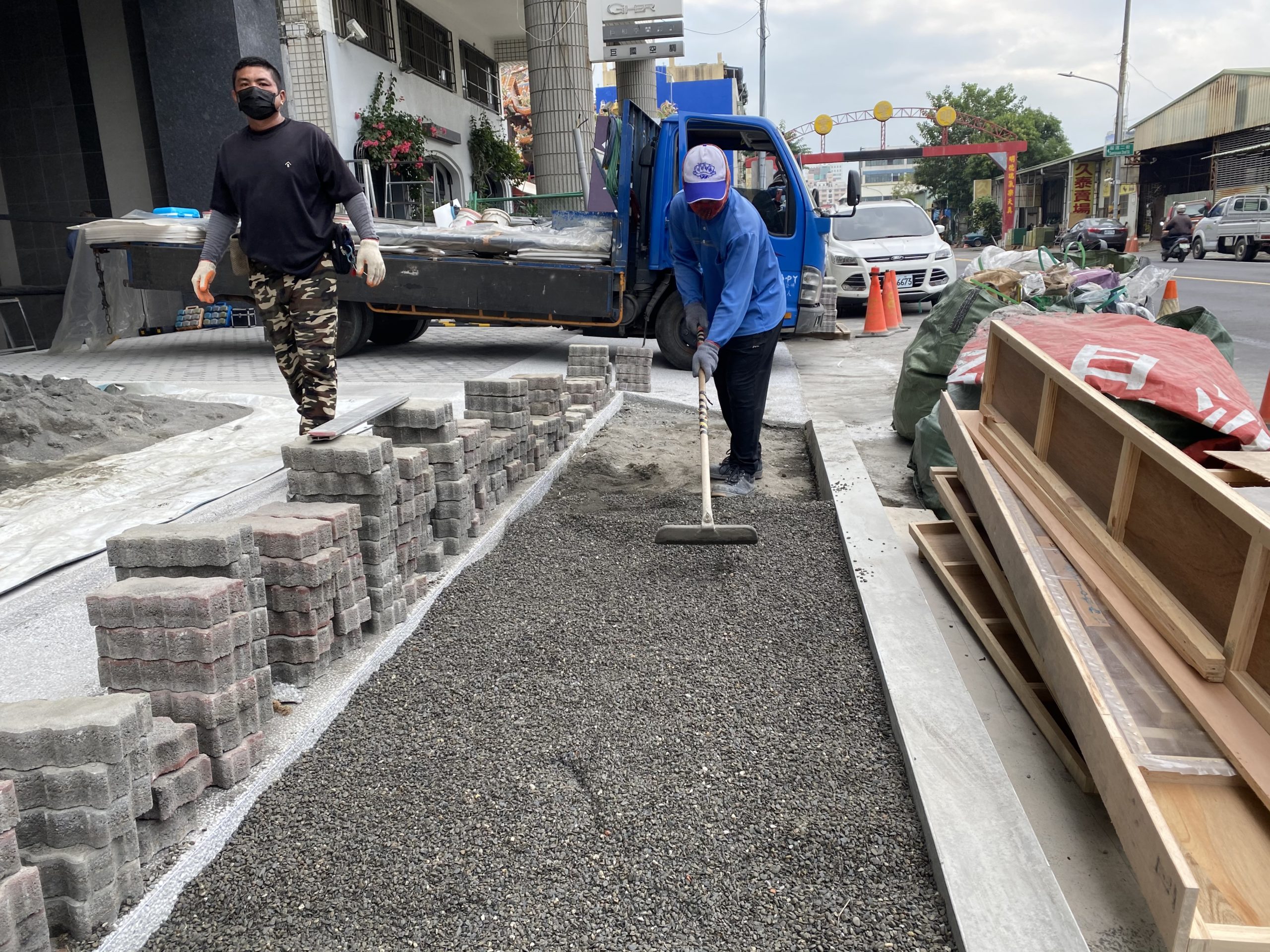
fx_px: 954
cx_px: 635
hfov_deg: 67.3
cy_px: 476
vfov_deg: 53.1
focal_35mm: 26
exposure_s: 1/414
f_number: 1.8
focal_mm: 4.25
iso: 32
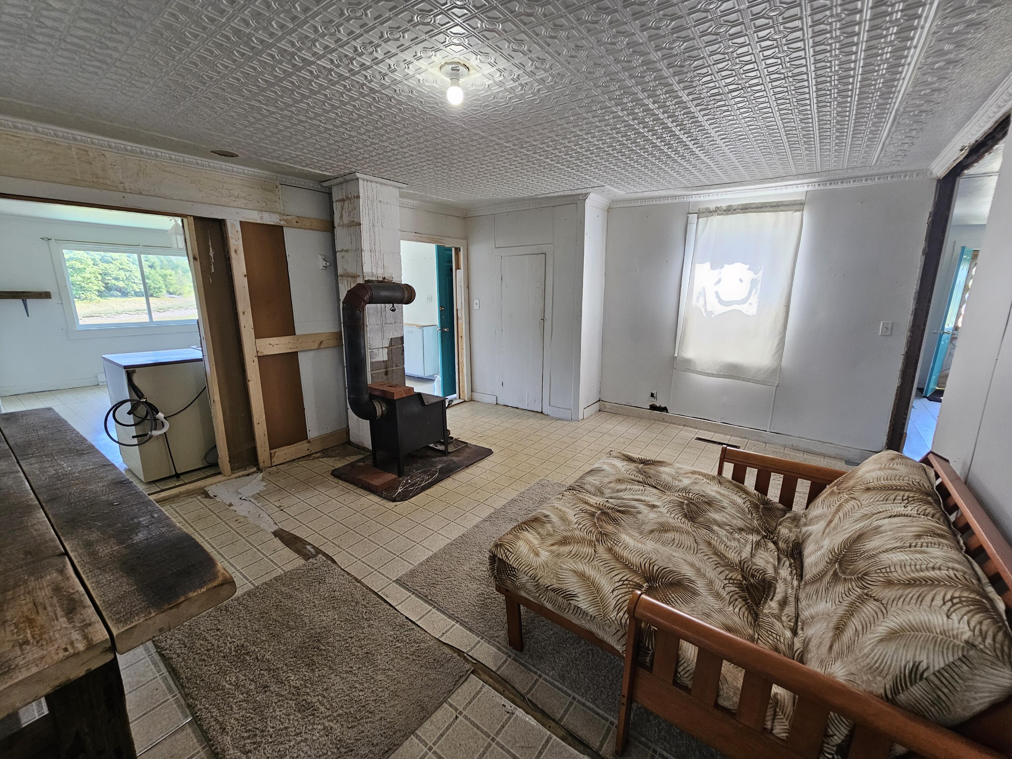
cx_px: 506
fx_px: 380
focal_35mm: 13
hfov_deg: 106.2
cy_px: 380
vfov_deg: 89.9
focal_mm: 2.2
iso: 125
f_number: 2.2
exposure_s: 1/60
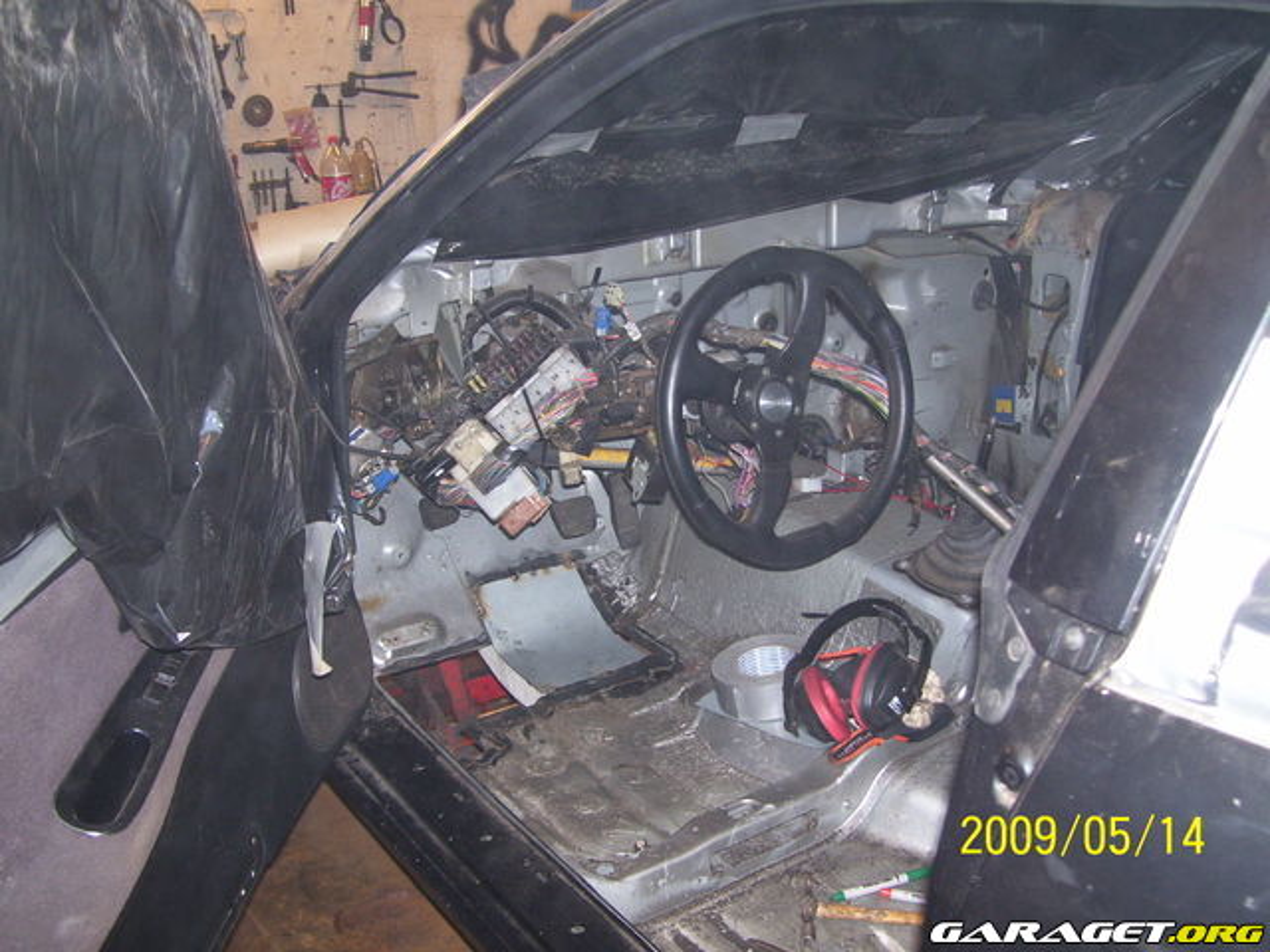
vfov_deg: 38.7
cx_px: 635
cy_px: 476
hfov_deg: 50.1
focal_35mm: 37
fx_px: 1357
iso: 125
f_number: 2.7
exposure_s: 1/60
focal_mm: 6
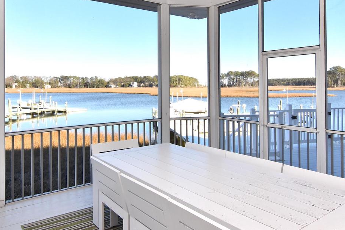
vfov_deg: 45.9
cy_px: 83
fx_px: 268
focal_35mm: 28
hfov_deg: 65.4
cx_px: 163
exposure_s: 1/200
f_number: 16
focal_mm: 12
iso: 800
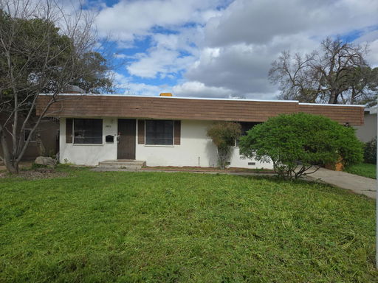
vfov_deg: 58.9
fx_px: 251
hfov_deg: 73.9
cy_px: 142
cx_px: 189
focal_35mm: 23
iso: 32
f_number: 1.8
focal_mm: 5.4
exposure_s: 1/2921
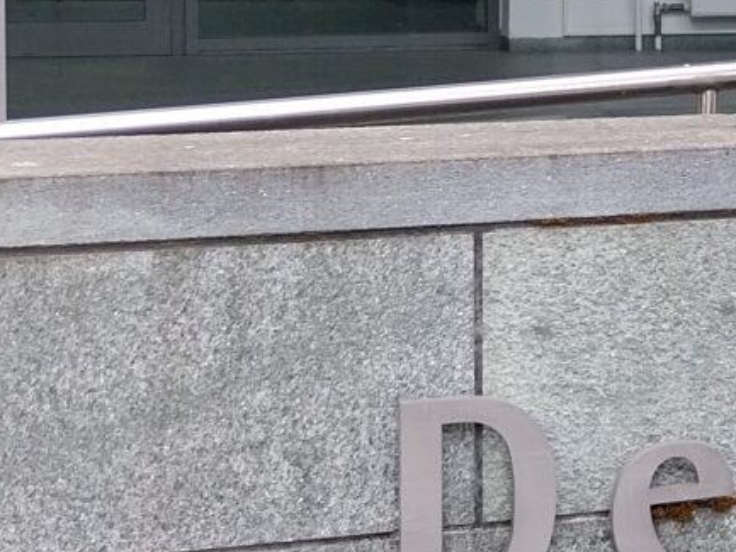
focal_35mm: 123
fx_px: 2616
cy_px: -8
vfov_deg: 11.9
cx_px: 1209
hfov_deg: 14.6
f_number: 1.8
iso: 40
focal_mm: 4
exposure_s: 1/100
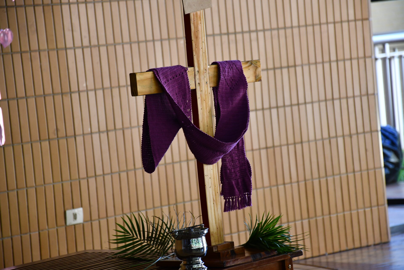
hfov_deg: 12.2
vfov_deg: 8.2
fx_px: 1885
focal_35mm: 168
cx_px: 202
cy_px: 135
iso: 1250
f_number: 5.6
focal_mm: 112
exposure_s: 1/250
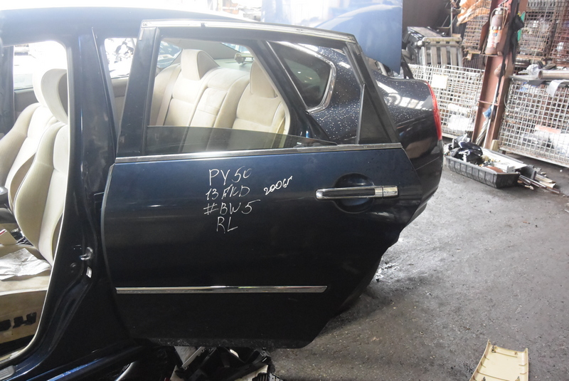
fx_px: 459
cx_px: 284
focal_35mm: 29
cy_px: 190
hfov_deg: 63.6
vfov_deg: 45.0
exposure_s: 1/125
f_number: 3.5
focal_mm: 11
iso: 3200
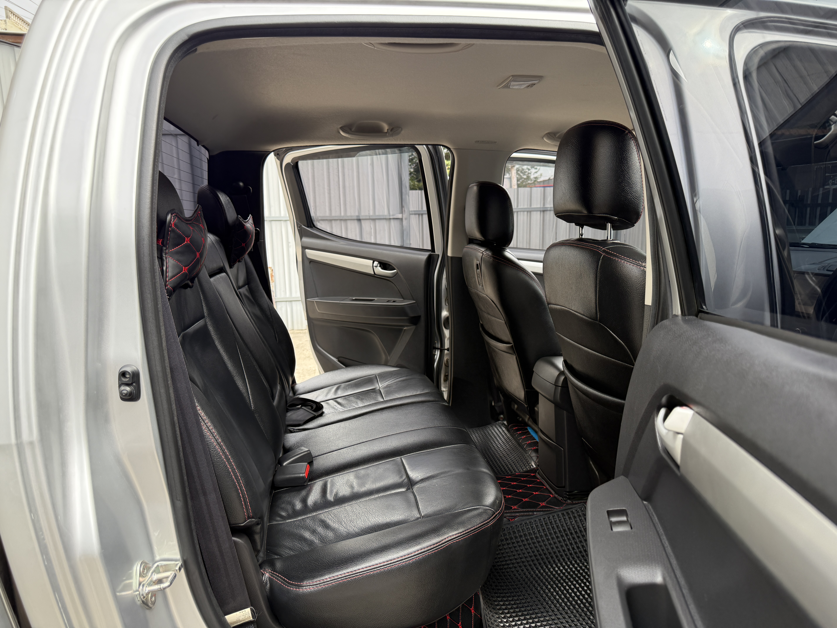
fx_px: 580
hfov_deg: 71.6
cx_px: 418
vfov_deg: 56.8
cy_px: 314
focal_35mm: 24
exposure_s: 1/517
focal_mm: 6.76
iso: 100
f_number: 1.78
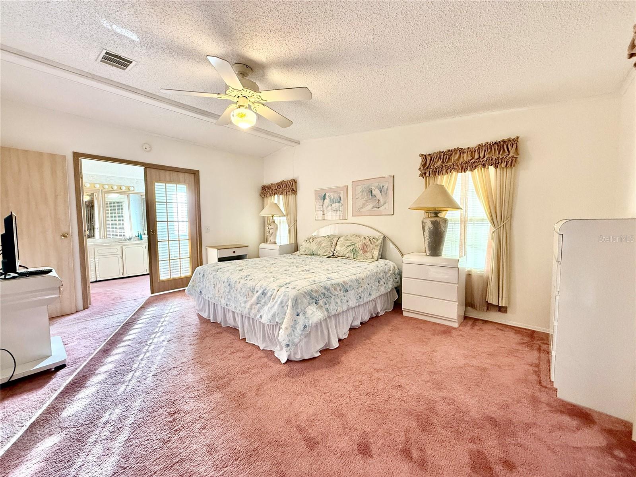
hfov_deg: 102.1
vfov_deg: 85.7
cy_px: 238
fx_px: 257
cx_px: 318
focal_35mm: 14
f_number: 2.2
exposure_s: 1/120
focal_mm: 2.22
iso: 400
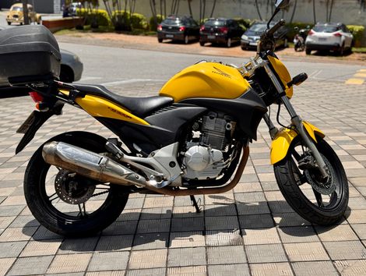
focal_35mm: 48
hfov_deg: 39.6
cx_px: 183
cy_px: 138
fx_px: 508
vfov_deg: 30.3
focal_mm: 6.76
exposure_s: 1/5376
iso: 64
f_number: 1.78
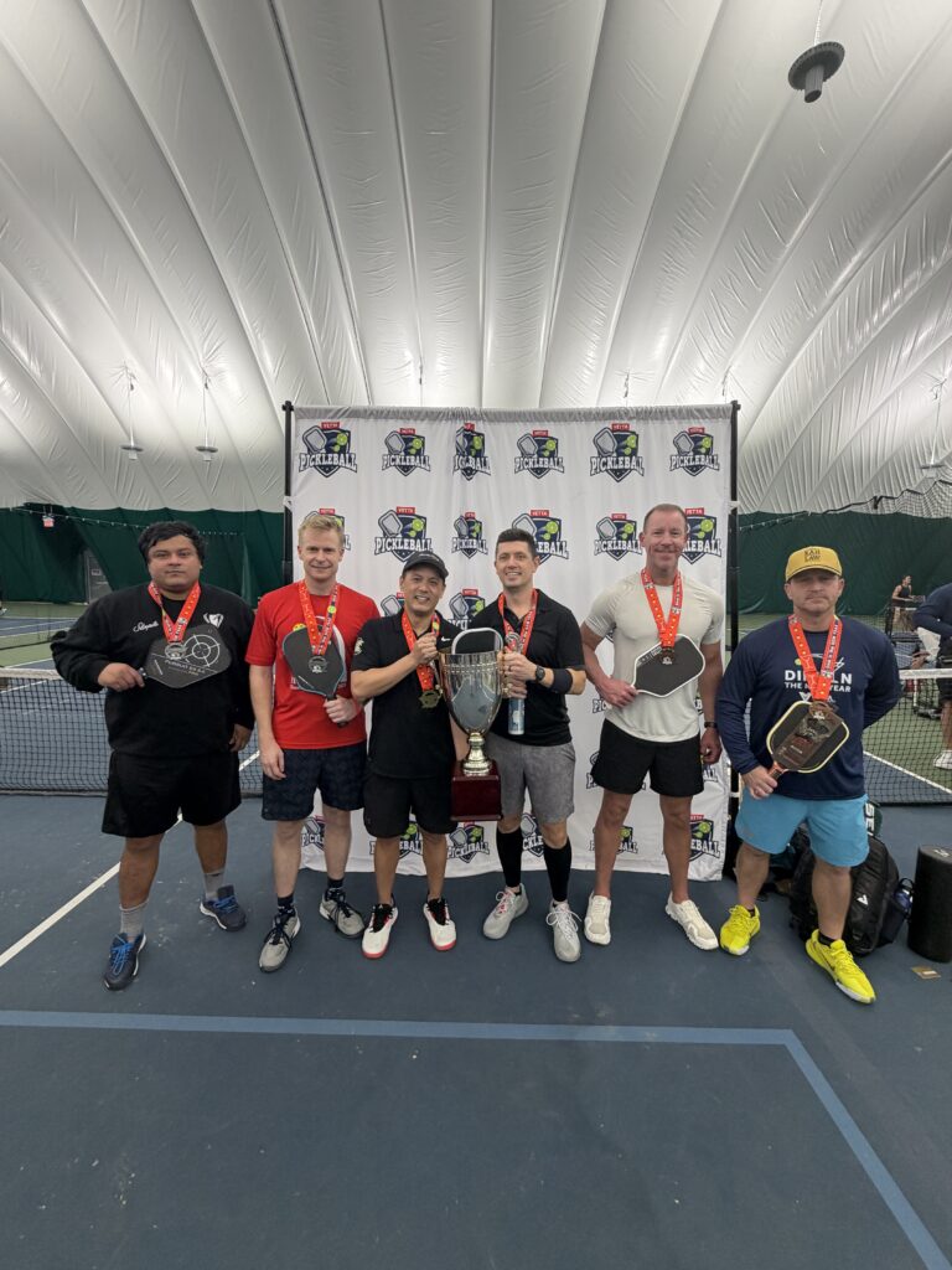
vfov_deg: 102.1
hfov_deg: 85.7
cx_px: 476
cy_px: 635
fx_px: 513
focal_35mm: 14
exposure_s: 1/120
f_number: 2.2
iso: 125
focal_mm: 2.22
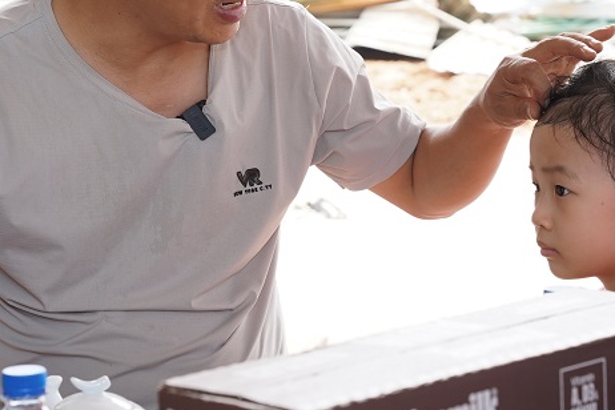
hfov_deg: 15.7
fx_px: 2234
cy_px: 161
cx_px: 300
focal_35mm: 131
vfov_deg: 10.5
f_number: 5.6
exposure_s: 1/125
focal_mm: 50.3
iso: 320
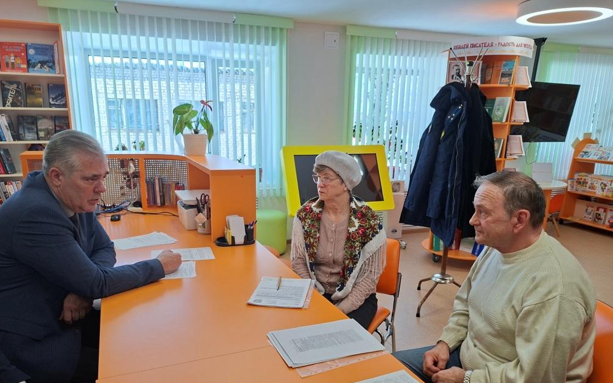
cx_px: 303
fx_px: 418
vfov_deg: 48.9
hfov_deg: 72.6
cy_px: 233
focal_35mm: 25
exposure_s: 1/120
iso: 64
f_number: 1.8
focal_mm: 5.54
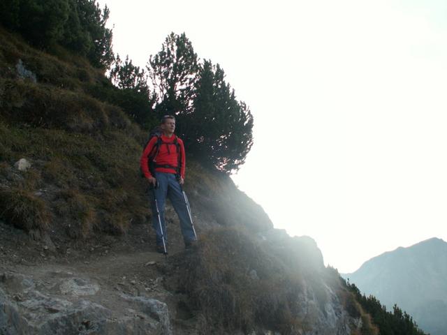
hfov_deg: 52.6
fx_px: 452
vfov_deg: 40.7
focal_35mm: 35
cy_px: 168
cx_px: 224
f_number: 2.8
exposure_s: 1/250
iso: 50
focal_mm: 5.86
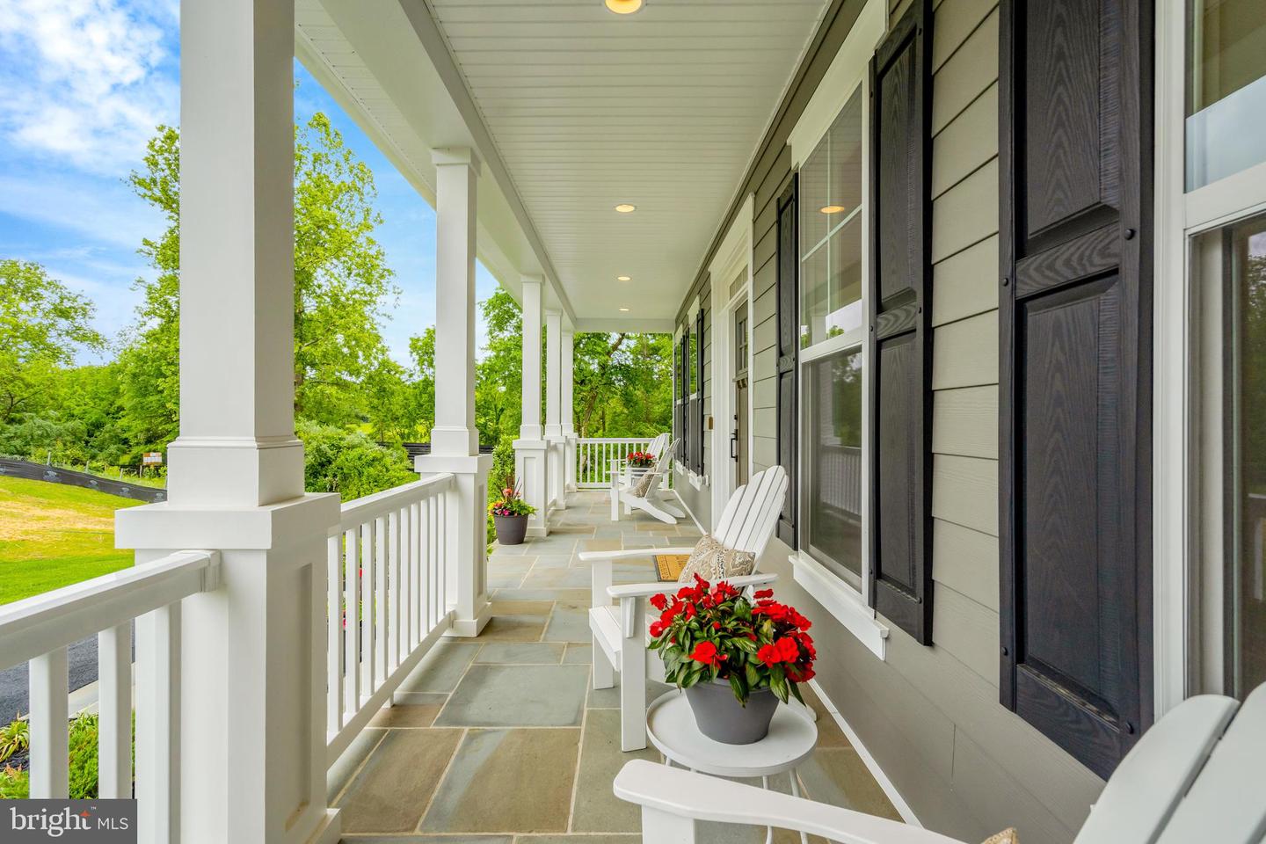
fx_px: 563
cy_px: 422
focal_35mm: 16
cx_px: 633
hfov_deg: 96.7
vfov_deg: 73.7
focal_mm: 16
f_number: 8
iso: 1250
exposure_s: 1/400
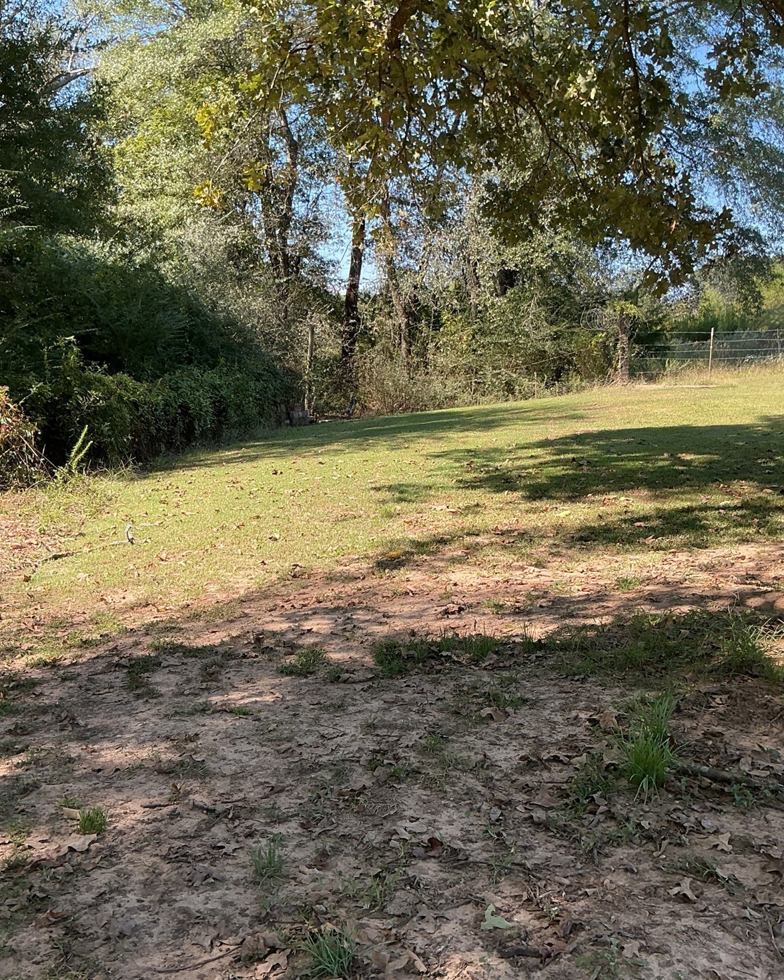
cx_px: 386
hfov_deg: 40.1
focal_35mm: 37
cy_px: 520
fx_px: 1073
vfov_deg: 49.1
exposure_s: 1/300
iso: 25
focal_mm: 3
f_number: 1.8
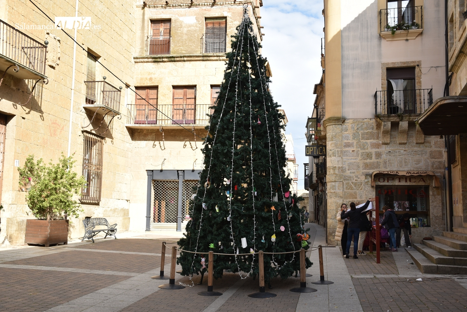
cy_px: 156
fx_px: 506
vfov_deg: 34.3
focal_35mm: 39
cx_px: 234
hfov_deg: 49.5
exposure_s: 1/400
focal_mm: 26
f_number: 3.8
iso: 100
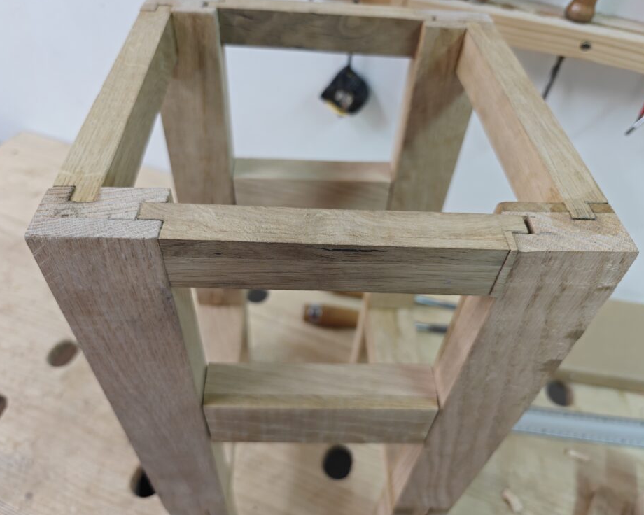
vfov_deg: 56.8
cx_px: 316
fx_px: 476
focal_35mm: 25
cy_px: 248
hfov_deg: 68.1
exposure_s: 1/100
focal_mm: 6.06
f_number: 1.6
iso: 640
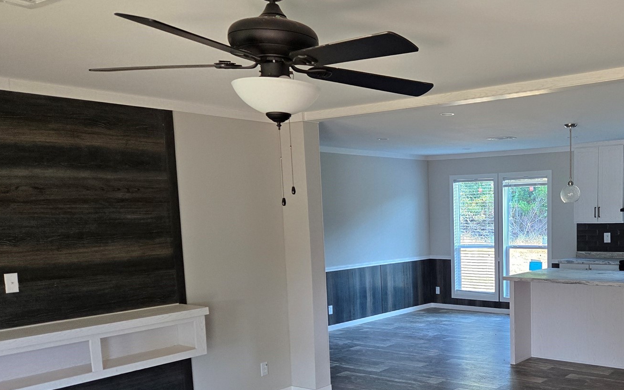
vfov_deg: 33.2
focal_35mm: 38
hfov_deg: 49.6
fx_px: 646
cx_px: 465
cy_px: 274
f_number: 1.8
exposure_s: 1/180
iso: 200
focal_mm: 5.4
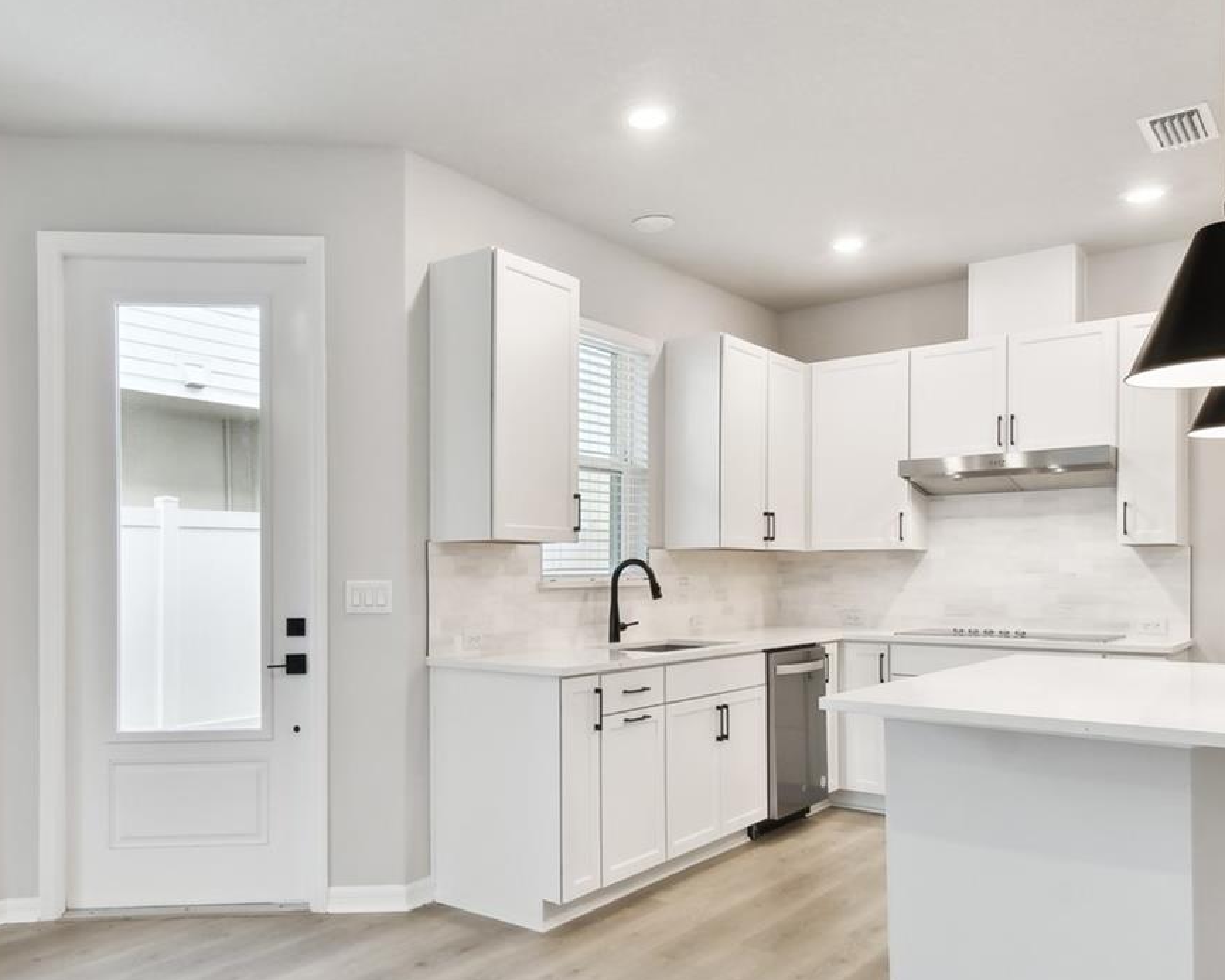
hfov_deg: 65.1
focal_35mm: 26
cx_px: 460
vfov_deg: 54.8
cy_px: 543
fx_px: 943
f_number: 7.1
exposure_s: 1/15
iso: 100
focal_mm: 10
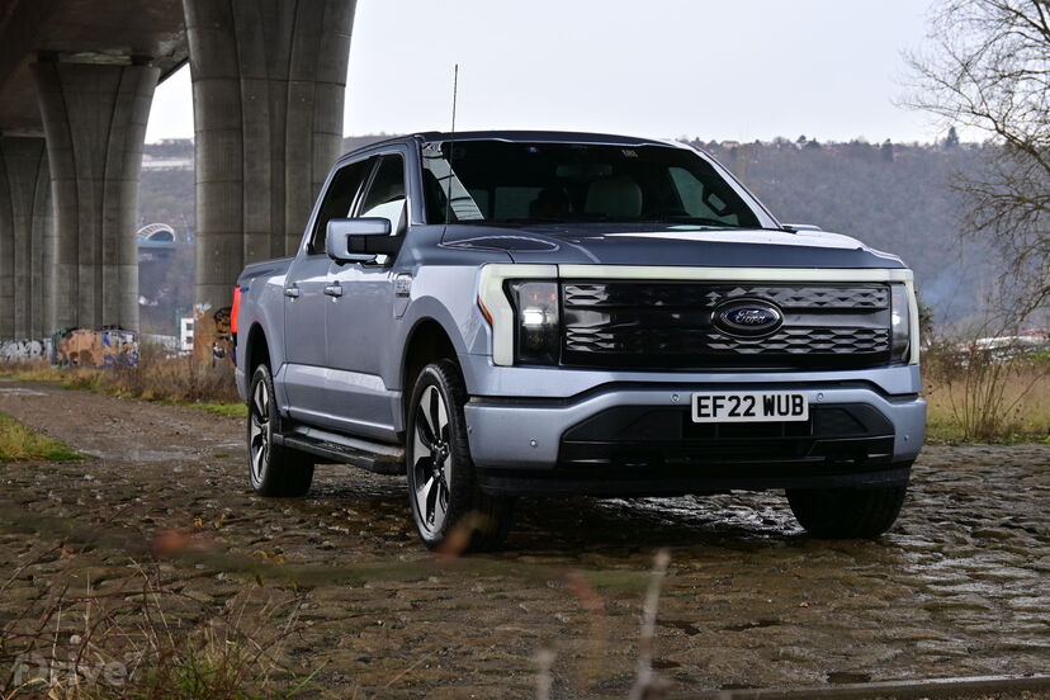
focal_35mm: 68
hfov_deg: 29.9
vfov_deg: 20.2
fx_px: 1969
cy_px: 350
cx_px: 525
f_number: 6
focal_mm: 45
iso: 140
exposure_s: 1/80
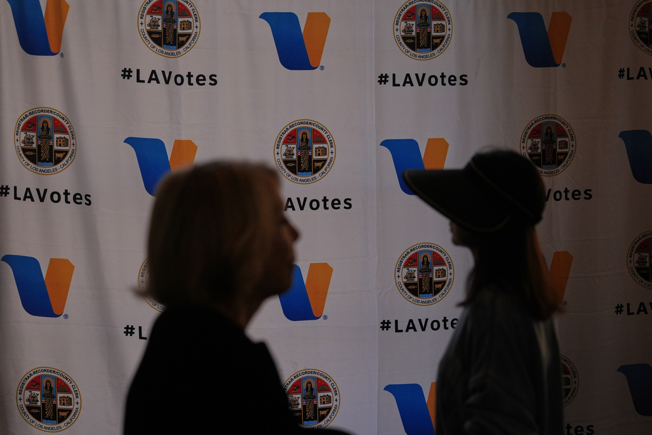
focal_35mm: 70
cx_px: 326
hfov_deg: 28.8
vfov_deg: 19.5
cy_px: 218
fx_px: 1268
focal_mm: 70
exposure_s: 1/2000
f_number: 2.8
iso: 400
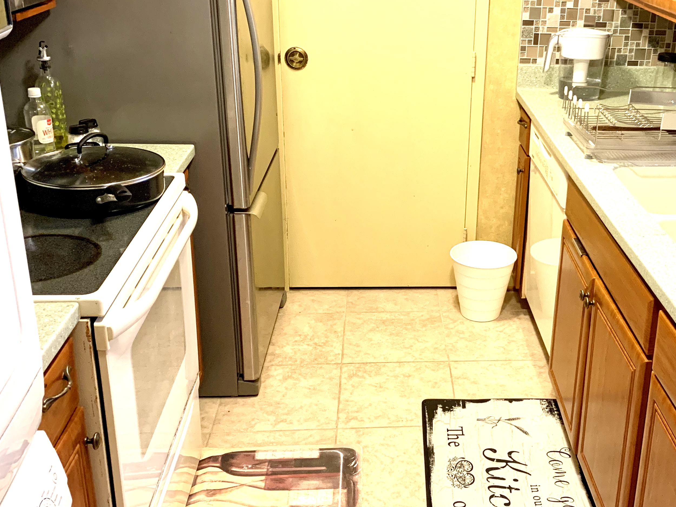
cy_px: 234
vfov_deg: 34.3
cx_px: 455
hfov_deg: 44.1
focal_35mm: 42
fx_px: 820
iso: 250
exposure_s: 1/60
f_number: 1.8
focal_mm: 4.25
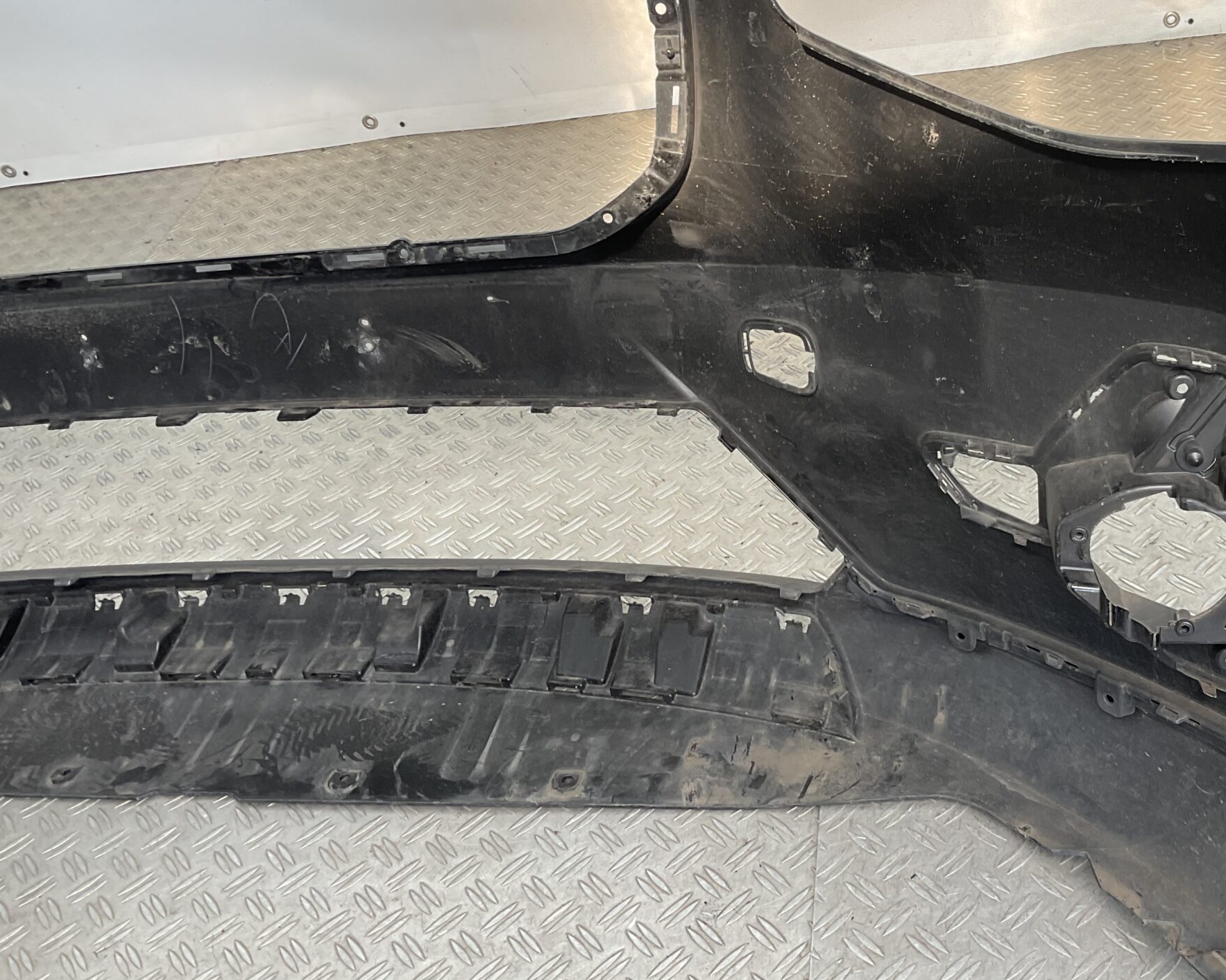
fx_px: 1488
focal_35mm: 41
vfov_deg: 36.4
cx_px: 801
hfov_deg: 44.2
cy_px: 433
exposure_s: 1/128
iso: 16
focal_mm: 3
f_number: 1.8
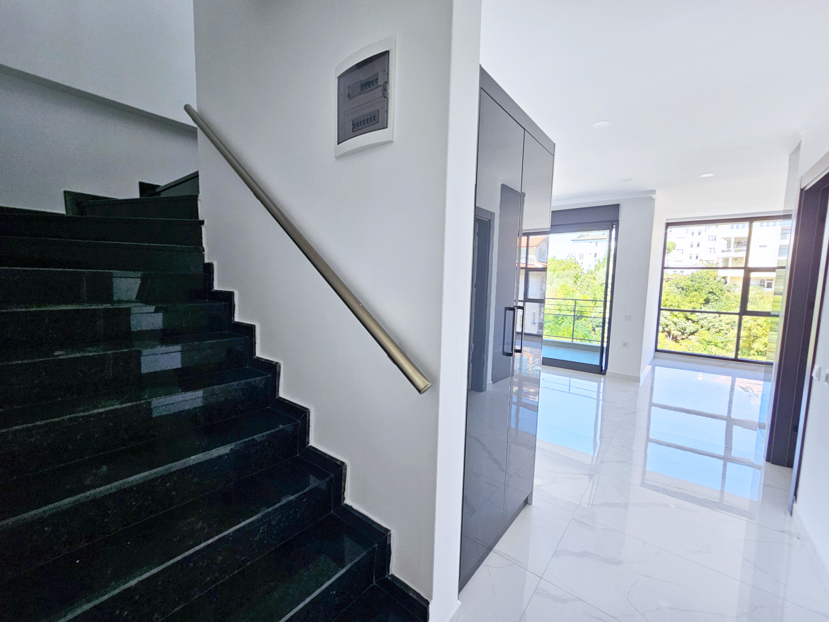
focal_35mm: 13
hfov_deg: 106.2
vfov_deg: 89.9
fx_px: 311
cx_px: 414
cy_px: 311
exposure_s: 1/50
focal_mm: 2.2
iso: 80
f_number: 2.2
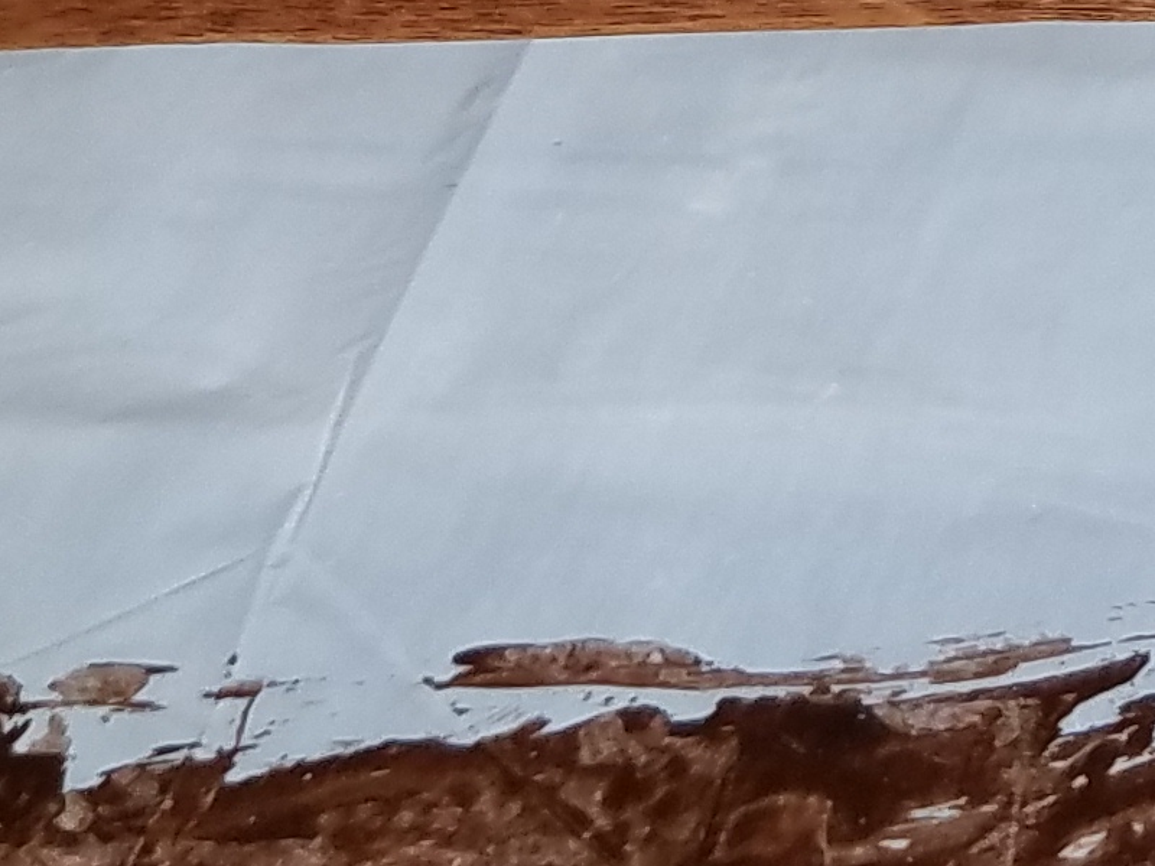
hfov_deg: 14.0
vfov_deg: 10.3
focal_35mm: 131
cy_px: -961
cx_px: 1779
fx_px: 4371
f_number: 1.7
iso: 40
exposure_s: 1/50
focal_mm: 4.2
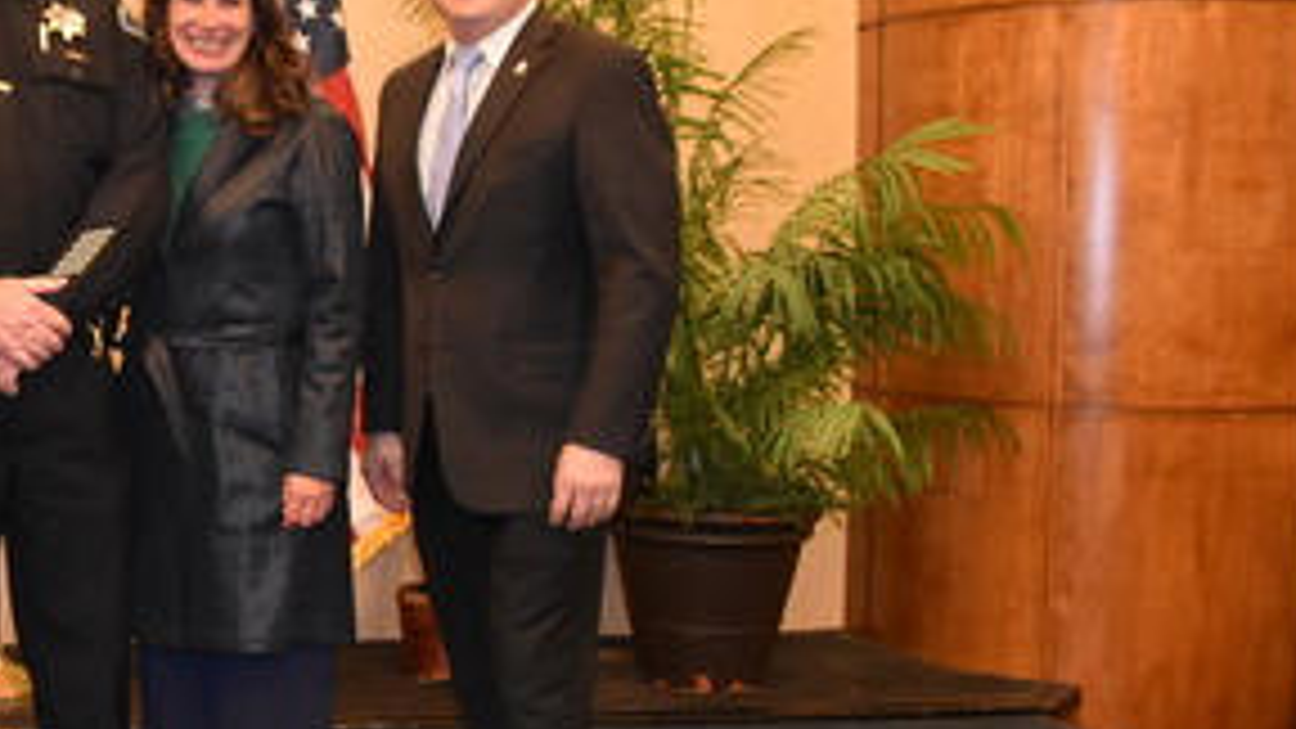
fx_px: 1924
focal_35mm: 56
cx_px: 45
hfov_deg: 34.4
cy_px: 382
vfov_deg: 21.4
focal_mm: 18
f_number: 3.5
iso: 2500
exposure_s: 1/60
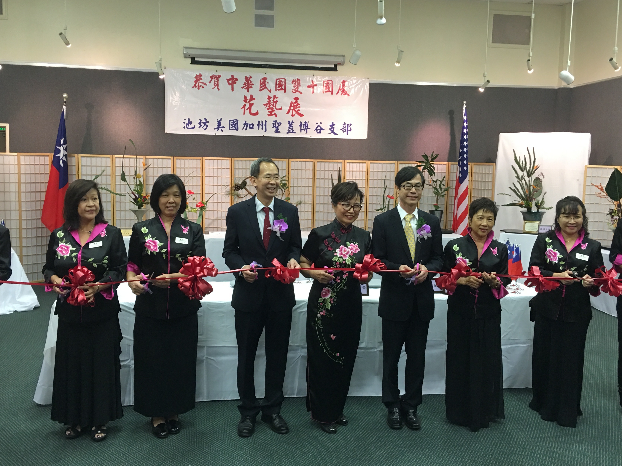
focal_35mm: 35
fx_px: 629
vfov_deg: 40.7
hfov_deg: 52.6
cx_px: 313
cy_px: 223
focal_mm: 4.15
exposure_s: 1/15
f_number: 2.2
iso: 64
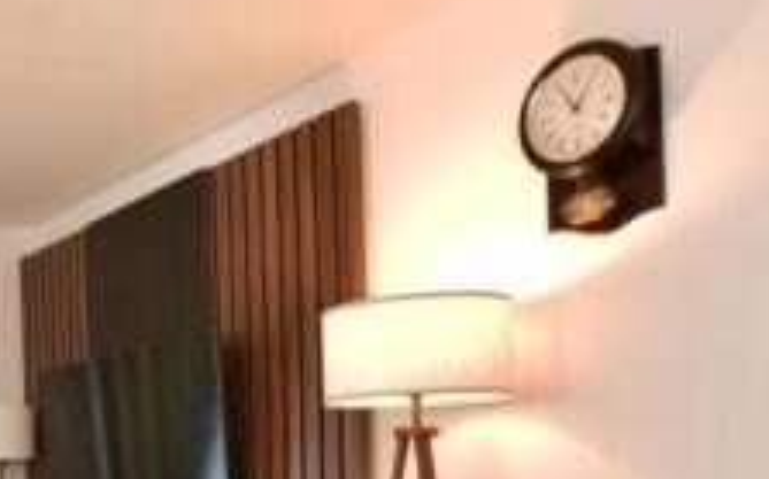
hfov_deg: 35.4
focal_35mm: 45
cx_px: -143
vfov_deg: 27.0
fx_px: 942
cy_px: 477
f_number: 8
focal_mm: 10
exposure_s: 1/2.5
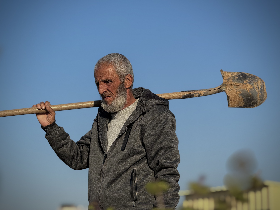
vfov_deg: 12.3
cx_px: 140
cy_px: 105
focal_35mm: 120
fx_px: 971
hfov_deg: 16.4
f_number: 2.8
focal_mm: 15.66
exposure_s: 1/1689
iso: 50
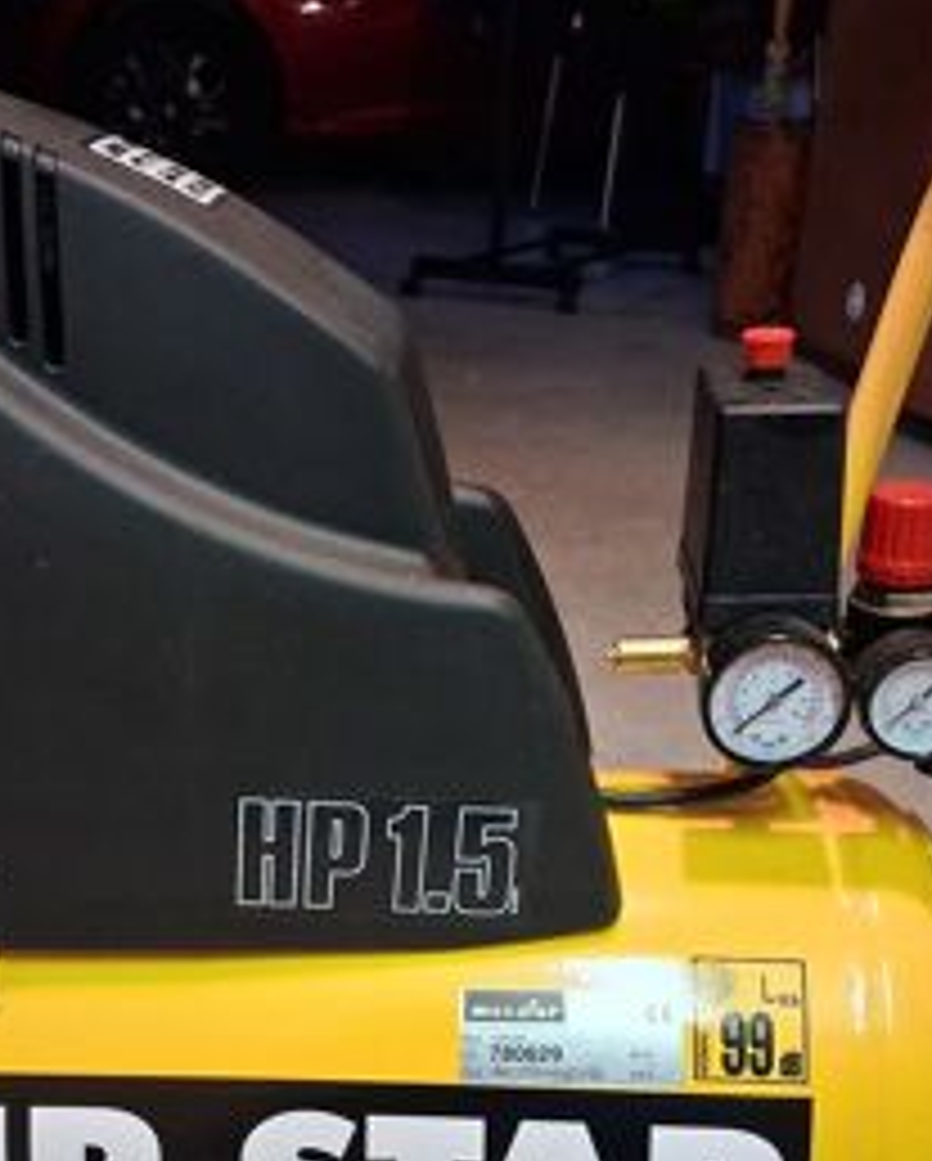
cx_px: 374
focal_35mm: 49
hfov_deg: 30.8
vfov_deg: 37.5
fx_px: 1687
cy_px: 801
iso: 500
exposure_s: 1/50
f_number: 1.8
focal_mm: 4
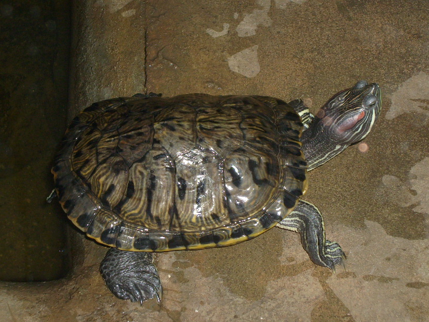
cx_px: 236
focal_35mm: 91
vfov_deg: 16.2
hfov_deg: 21.5
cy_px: 156
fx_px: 1128
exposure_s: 1/60
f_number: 3.9
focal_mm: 12
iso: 100
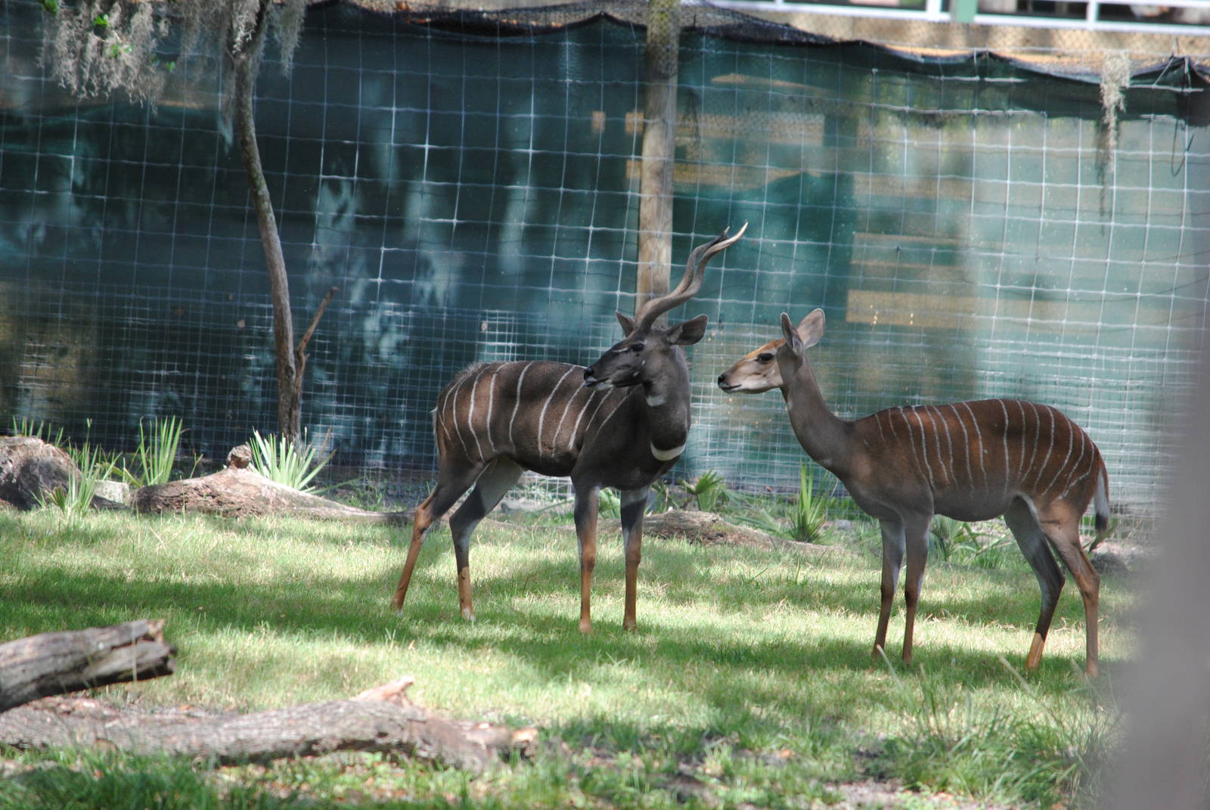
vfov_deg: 3.8
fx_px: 12114
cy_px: 405
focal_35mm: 360
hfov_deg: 5.7
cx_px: 605
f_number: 5.3
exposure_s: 1/400
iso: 400
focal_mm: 240
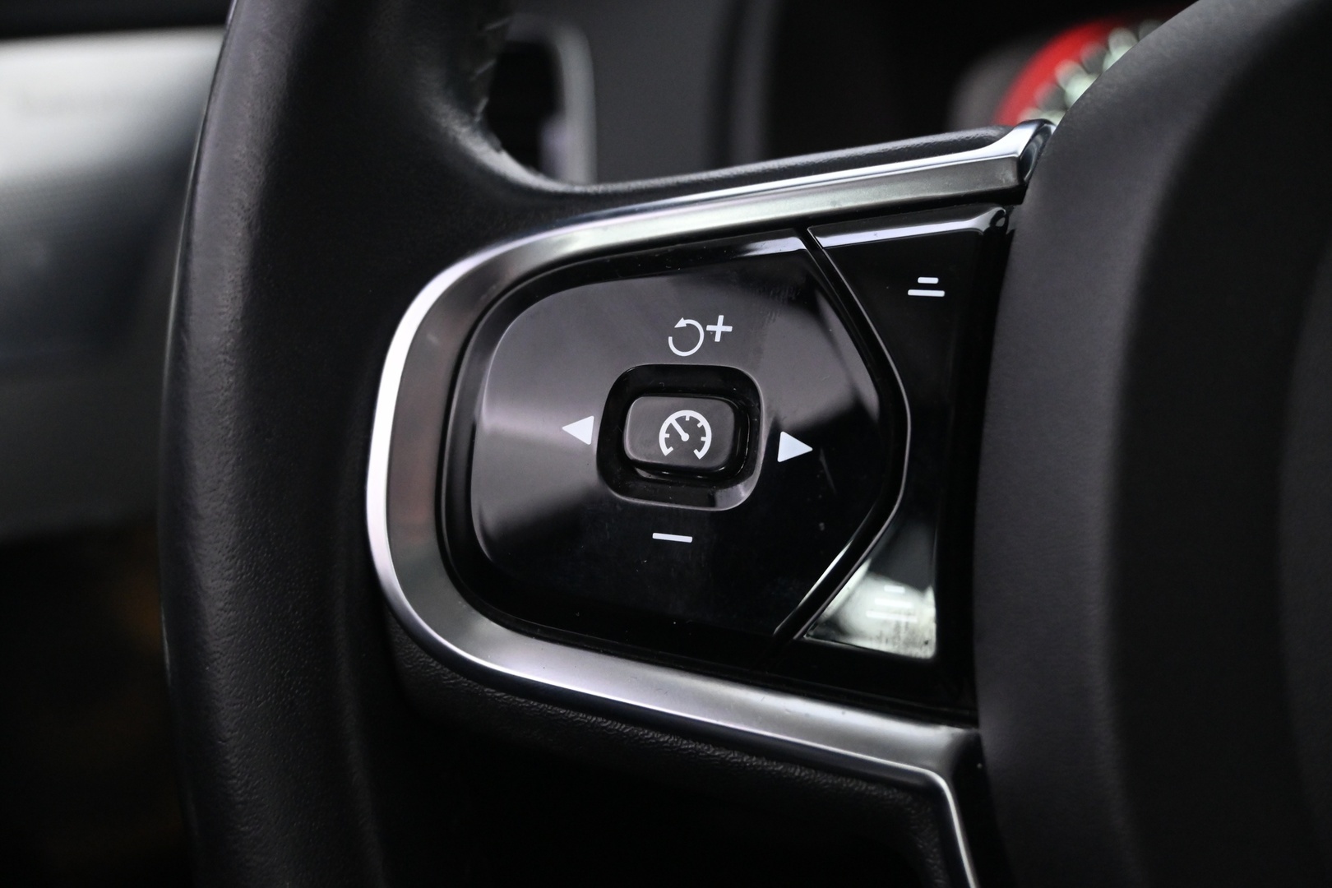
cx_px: 666
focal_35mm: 39
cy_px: 444
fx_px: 1443
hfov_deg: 49.6
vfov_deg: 34.2
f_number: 4.5
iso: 3200
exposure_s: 1/40
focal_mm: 26
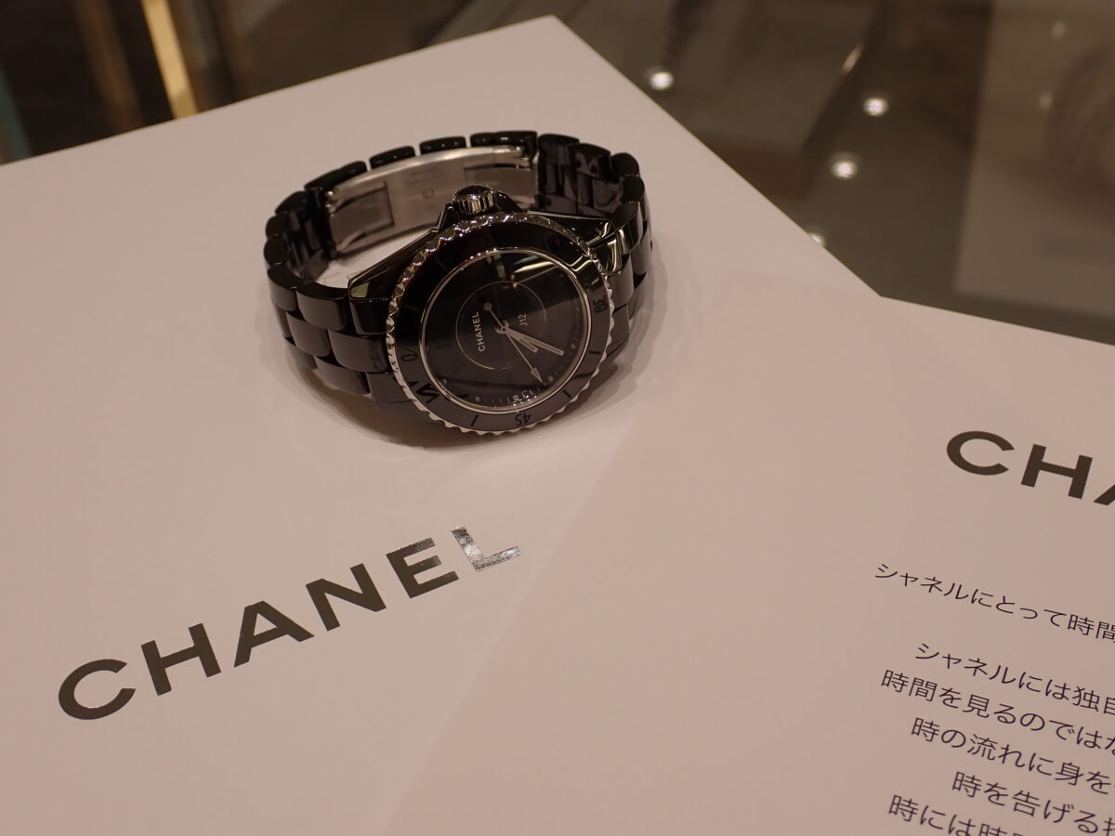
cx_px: 558
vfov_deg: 32.9
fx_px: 1417
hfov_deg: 42.9
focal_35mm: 44
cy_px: 418
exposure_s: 1/200
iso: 100
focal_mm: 7.84
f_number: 4
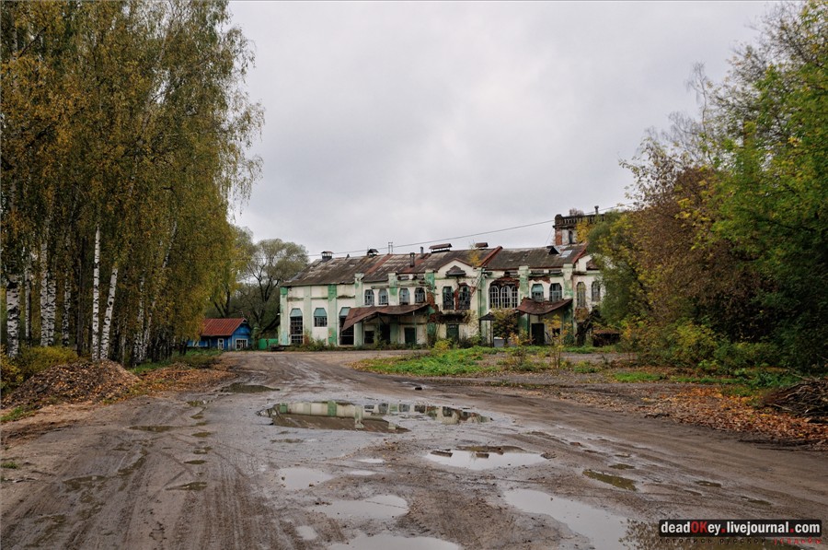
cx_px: 414
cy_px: 275
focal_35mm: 36
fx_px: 827
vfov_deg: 36.8
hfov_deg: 53.2
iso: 400
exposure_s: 1/500
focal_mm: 24
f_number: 7.1
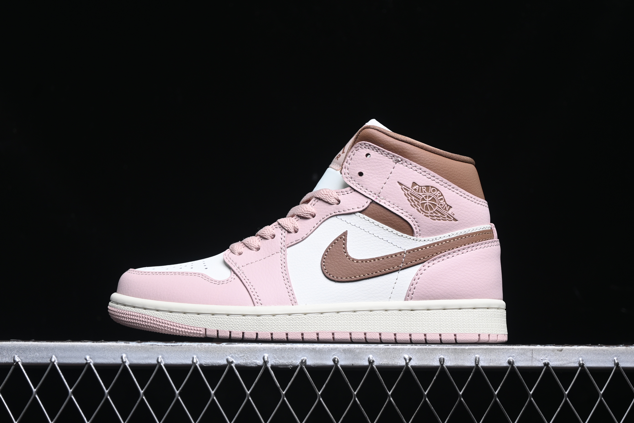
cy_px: 212
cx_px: 317
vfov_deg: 18.2
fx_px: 1321
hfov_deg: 27.0
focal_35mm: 75
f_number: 6.3
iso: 160
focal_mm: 50
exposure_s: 1/60
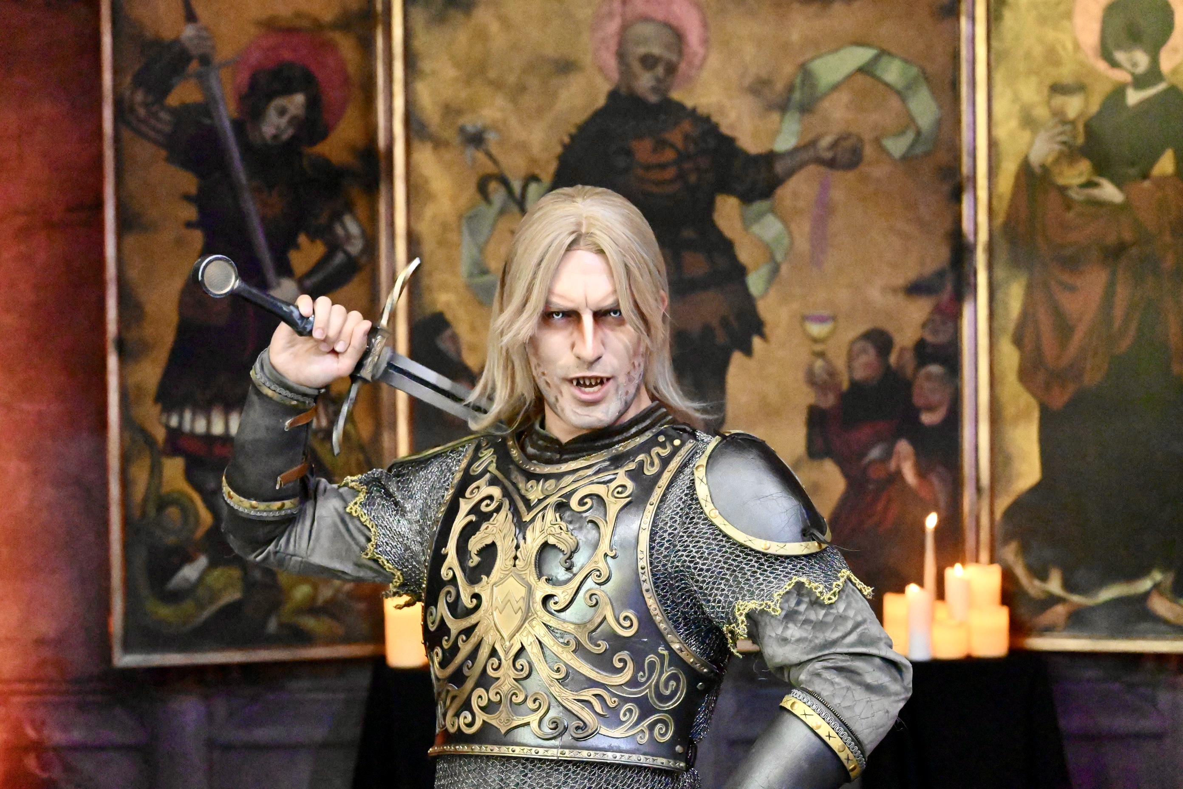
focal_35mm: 110
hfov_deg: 18.7
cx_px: 592
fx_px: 3598
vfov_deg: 12.5
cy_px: 394
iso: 25600
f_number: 4.8
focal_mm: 73
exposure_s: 1/500
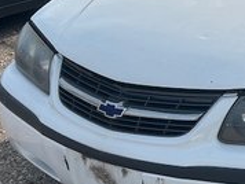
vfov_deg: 16.1
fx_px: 652
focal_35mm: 92
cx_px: 292
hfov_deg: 20.0
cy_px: 68
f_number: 1.5
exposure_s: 1/3571
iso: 50
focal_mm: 5.7
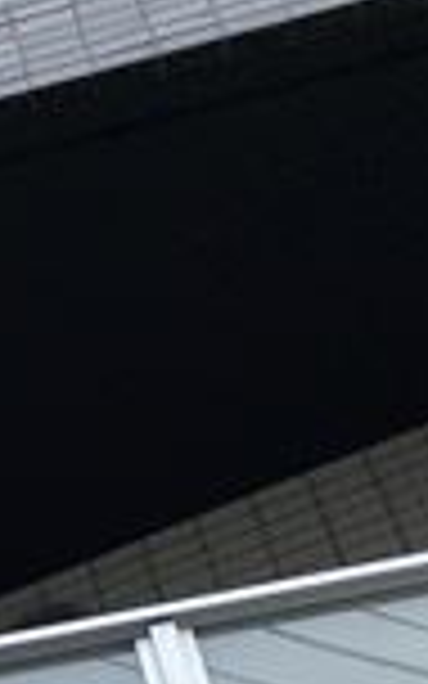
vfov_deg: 16.6
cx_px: -910
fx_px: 2165
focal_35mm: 116
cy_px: 981
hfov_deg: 8.9
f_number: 1.8
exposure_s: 1/1808
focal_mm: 4.25
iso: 32
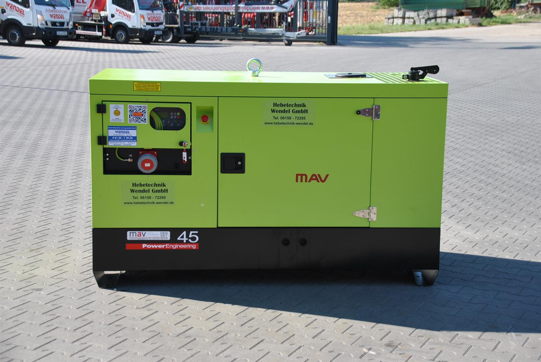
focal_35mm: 66
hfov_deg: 30.5
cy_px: 181
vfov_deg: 20.7
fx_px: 993
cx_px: 270
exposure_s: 1/160
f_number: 6.3
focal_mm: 44
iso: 100
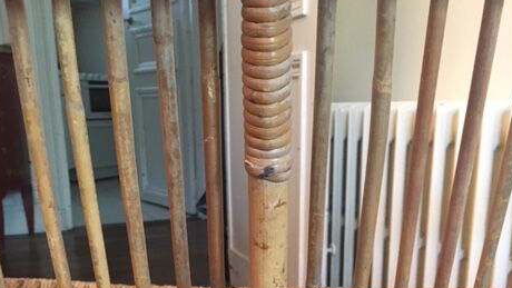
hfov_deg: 46.4
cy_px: 276
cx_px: 259
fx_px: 597
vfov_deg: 26.0
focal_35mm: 44
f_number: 2.2
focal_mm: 4.15
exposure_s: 1/17
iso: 200
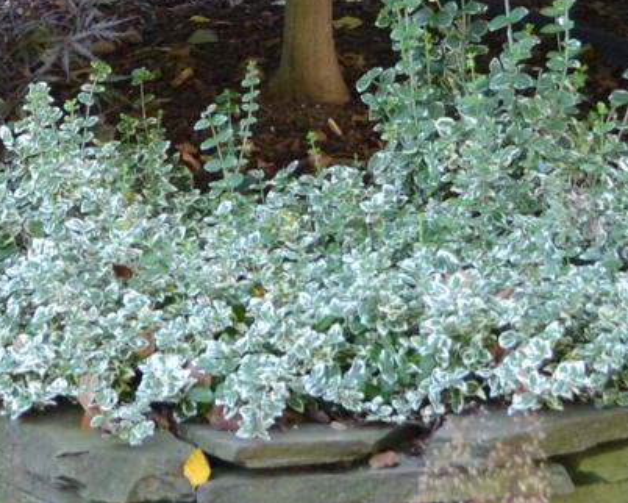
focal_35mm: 172
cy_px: -116
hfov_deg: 11.2
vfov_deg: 8.9
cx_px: 289
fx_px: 3198
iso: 400
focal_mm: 24
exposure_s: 1/60
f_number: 4
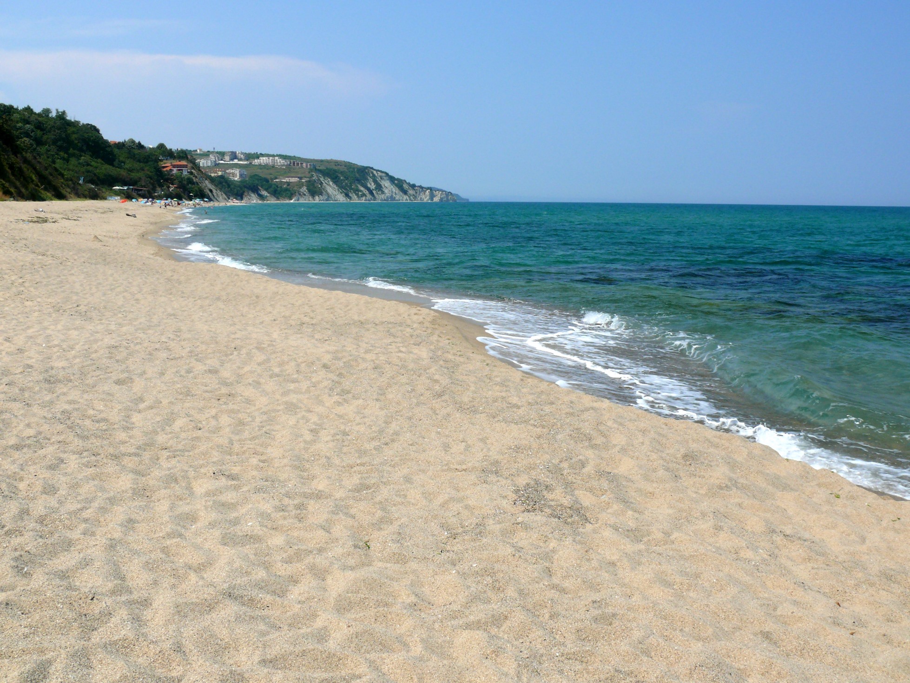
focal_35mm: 38
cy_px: 342
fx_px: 999
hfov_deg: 49.0
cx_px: 455
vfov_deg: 37.7
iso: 100
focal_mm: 8
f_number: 5.6
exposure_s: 1/320
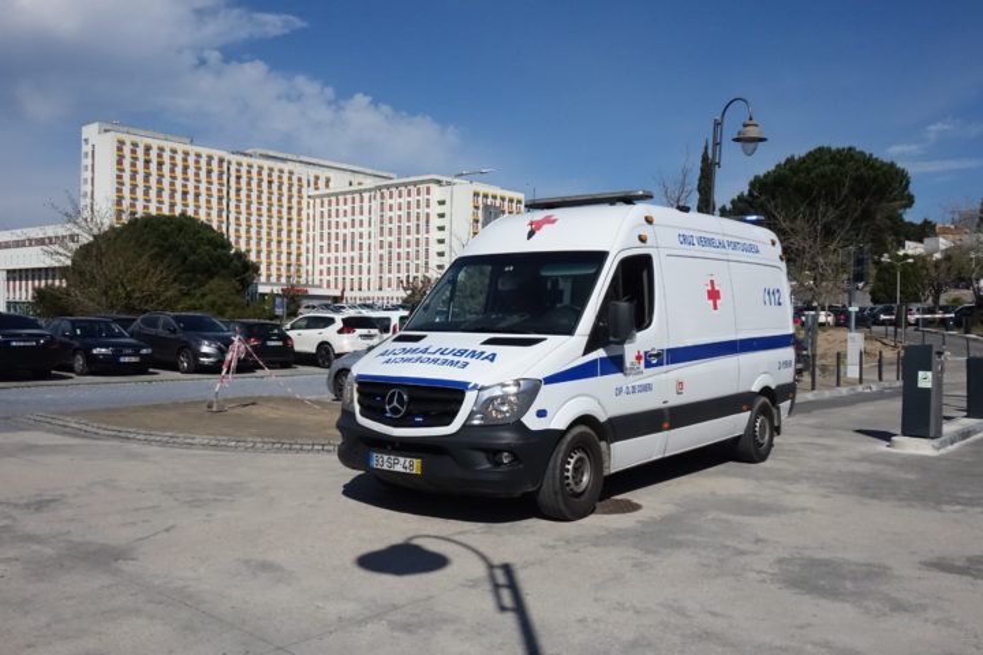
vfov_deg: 41.1
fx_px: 874
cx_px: 492
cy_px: 328
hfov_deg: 58.7
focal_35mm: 32
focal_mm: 11.56
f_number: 5.6
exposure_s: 1/2000
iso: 2000
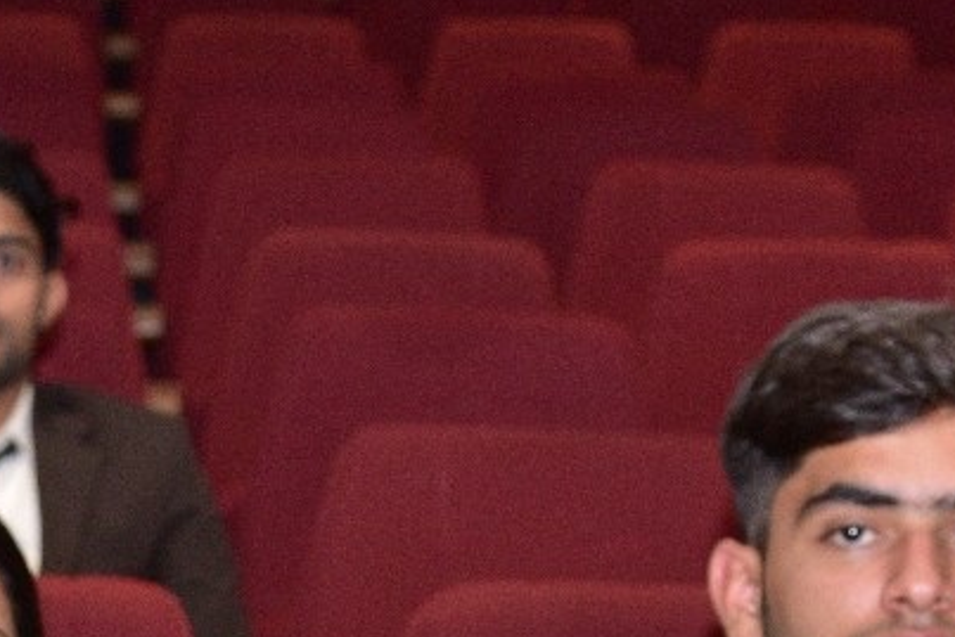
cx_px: -166
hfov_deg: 9.7
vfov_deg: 6.5
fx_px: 5573
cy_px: 978
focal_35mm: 210
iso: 800
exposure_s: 1/80
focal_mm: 46
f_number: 5
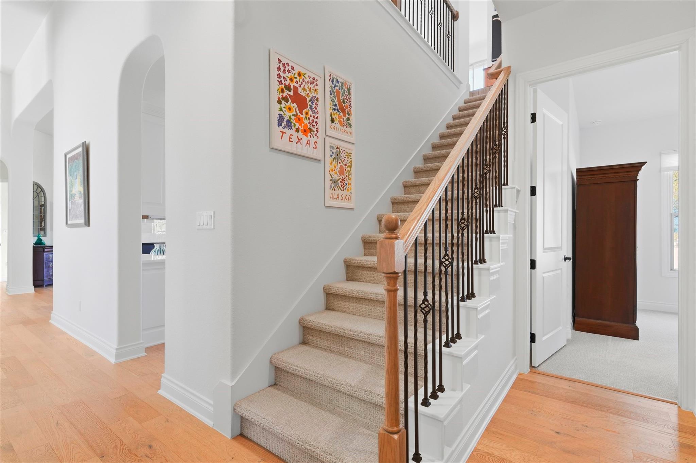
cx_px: 348
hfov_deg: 91.6
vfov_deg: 68.8
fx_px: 338
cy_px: 232
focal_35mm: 18
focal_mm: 17.5
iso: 640
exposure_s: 1/30
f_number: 9
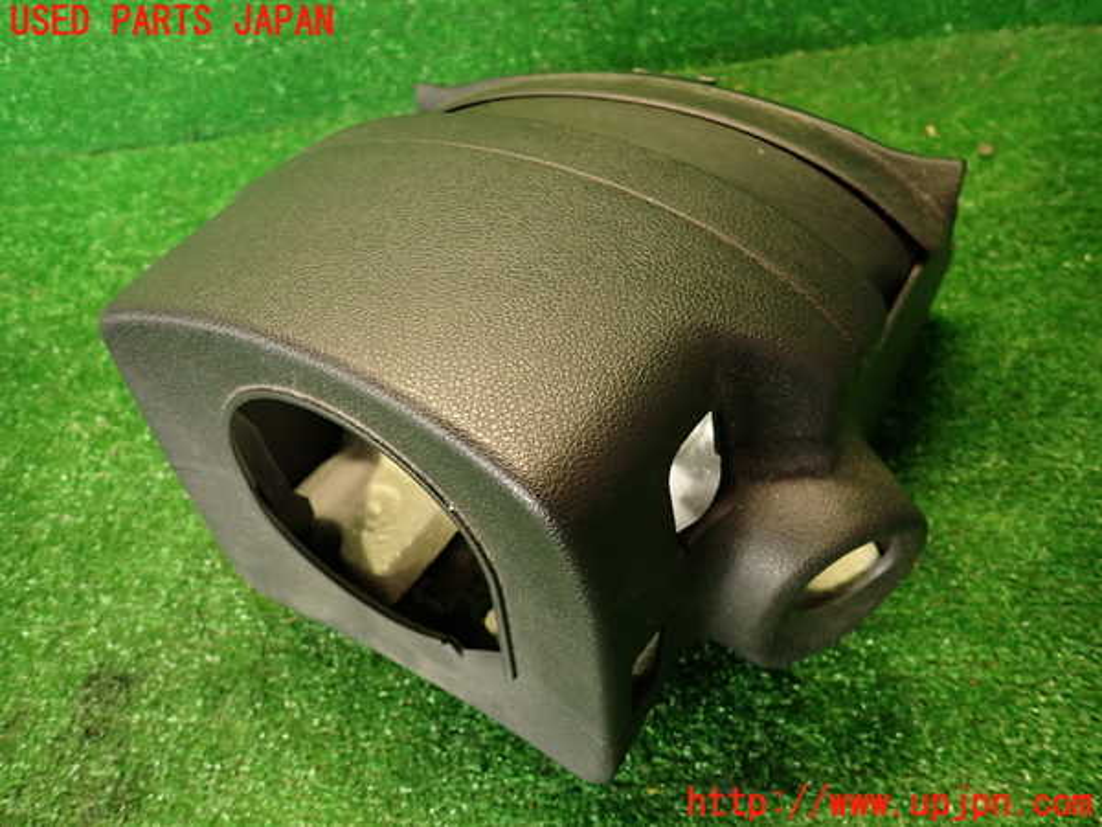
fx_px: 796
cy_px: 414
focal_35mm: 25
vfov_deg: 54.9
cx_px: 551
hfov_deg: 69.4
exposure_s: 1/30
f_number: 2
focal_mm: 4.5
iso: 320
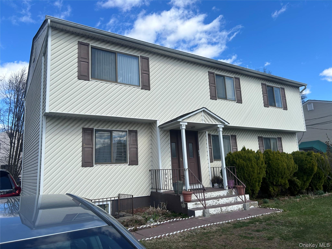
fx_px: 249
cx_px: 166
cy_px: 124
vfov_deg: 53.1
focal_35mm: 26
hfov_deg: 67.3
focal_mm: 5.7
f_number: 1.5
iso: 50
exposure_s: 1/3460
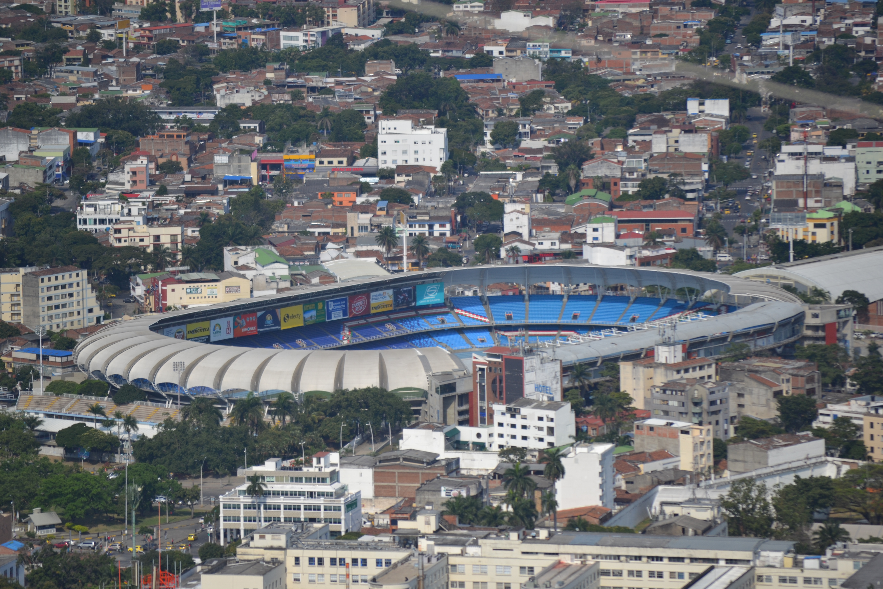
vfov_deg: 5.6
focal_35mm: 248
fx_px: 6070
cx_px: 442
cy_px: 294
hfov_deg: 8.3
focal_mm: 165
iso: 100
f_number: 5.6
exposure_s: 1/500
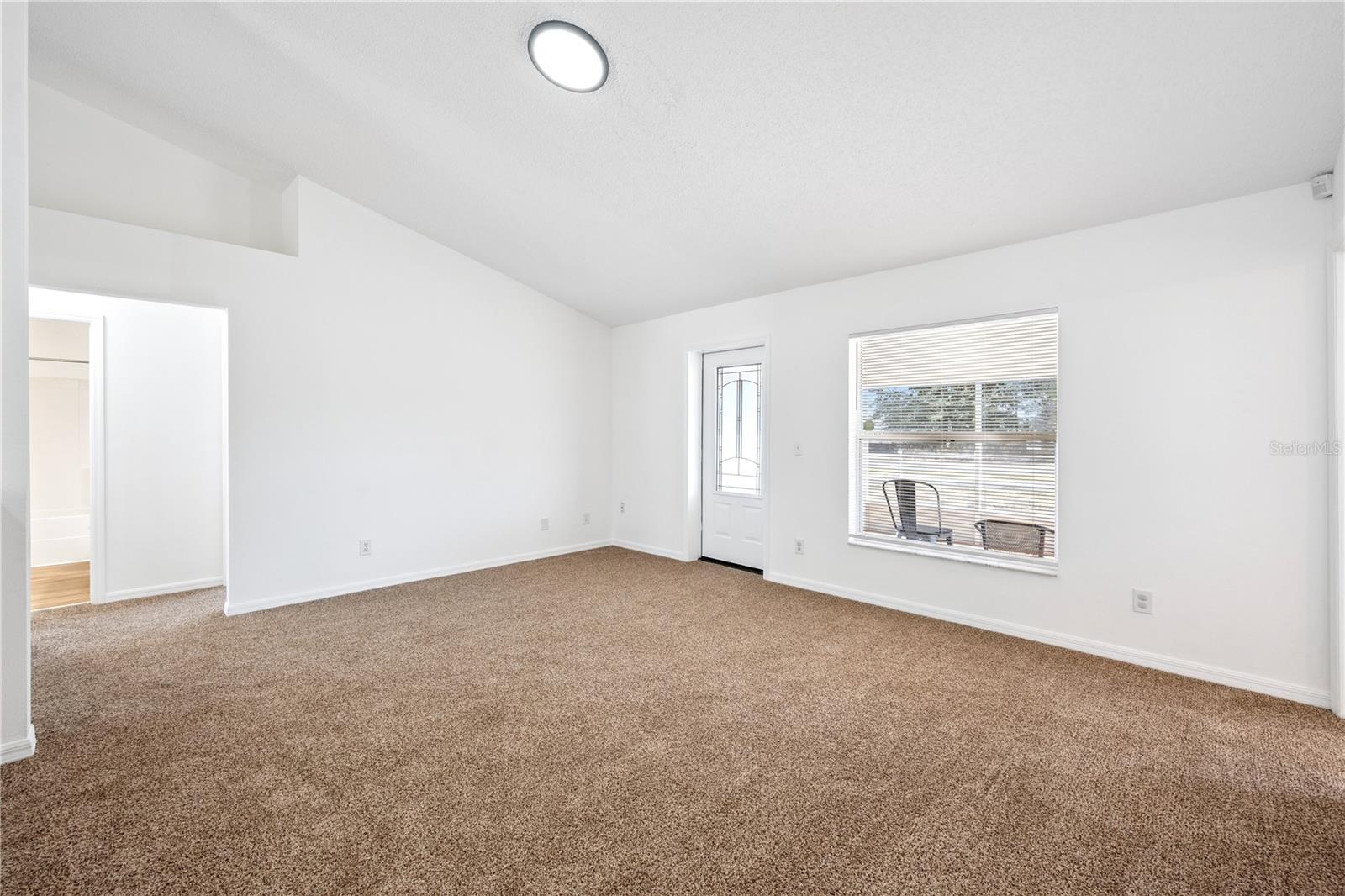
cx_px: 672
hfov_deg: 100.4
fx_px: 560
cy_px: 448
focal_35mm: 15
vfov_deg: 77.3
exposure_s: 1/30
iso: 200
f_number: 9
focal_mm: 15
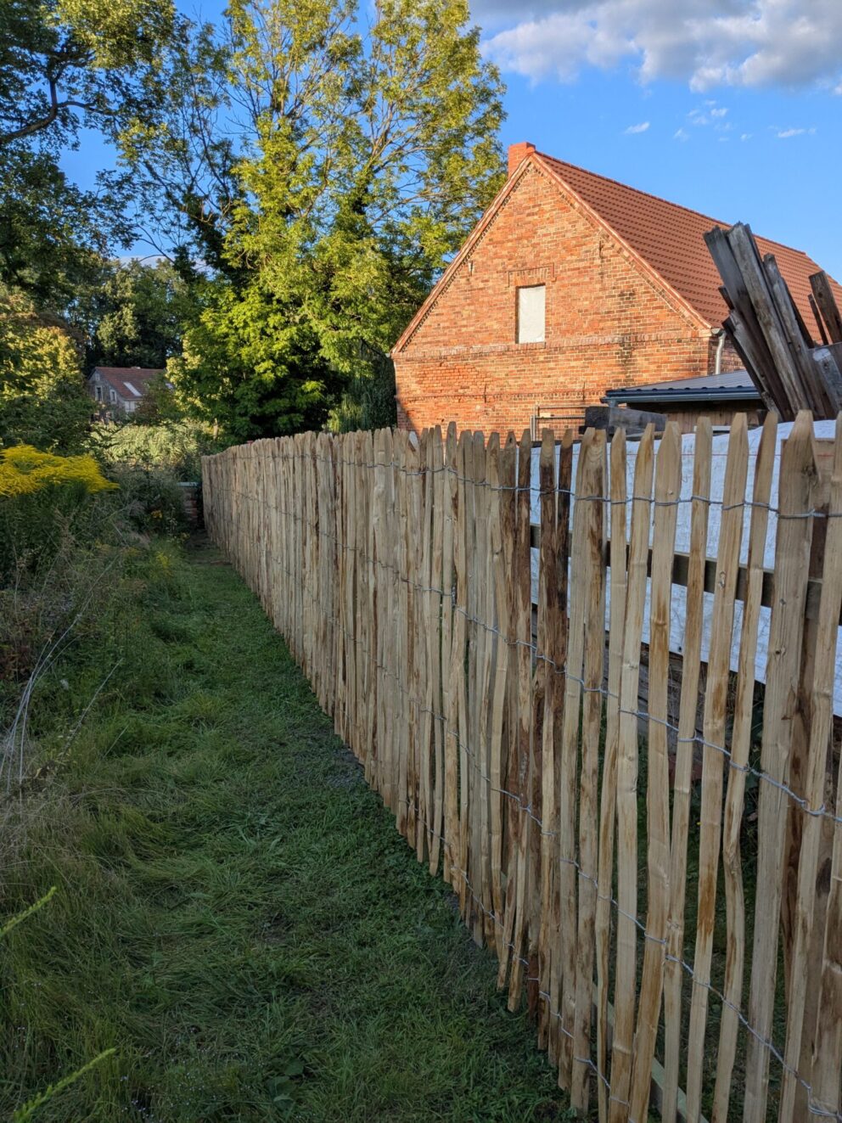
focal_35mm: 27
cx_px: 421
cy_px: 562
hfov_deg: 51.3
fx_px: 876
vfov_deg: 65.3
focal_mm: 4.38
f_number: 1.73
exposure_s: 1/1376
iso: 42
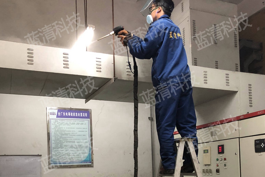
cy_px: 89
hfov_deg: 61.9
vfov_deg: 43.6
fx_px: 221
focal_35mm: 30
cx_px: 134
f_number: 1.8
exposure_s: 1/11
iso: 100
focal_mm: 3.99
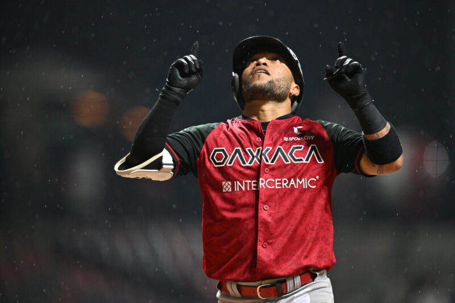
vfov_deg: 3.4
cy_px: 152
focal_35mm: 400
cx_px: 228
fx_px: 5054
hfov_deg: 5.2
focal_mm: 400
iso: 3200
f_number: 2.8
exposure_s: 1/800
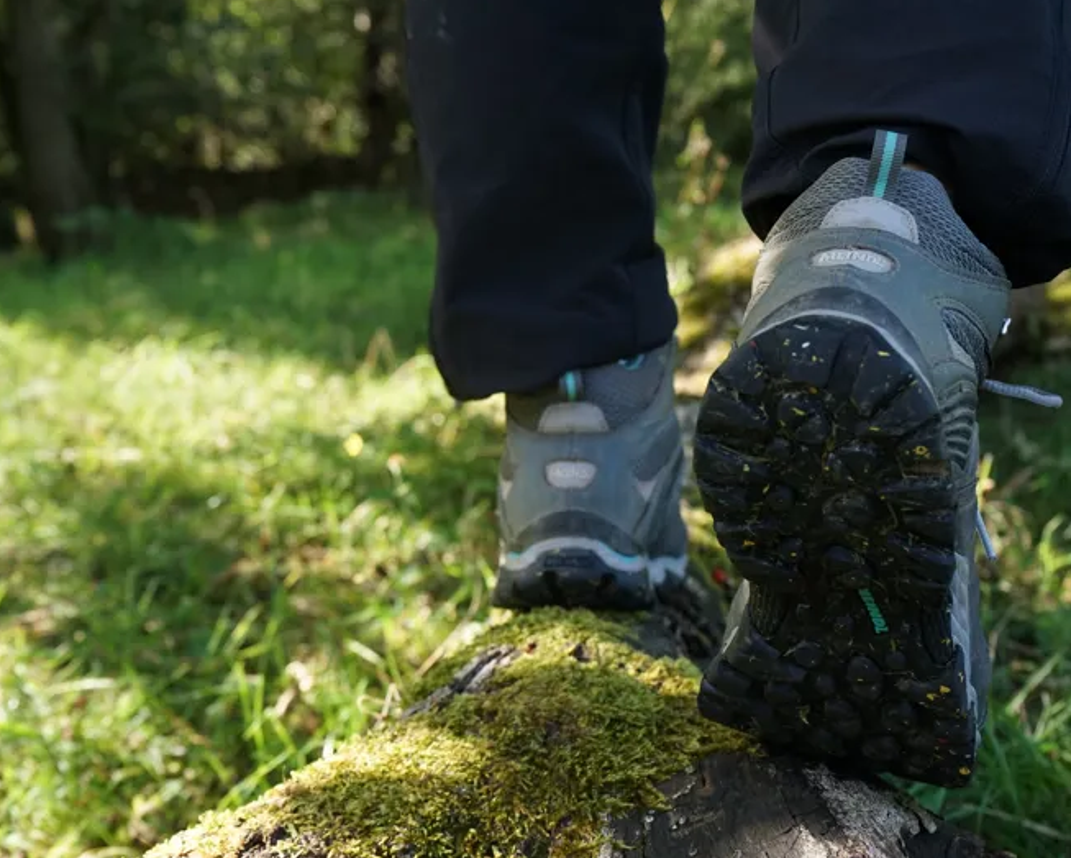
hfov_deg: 34.7
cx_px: 572
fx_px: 1712
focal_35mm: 54
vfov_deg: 28.1
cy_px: 424
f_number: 8
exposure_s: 1/200
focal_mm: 47
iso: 800
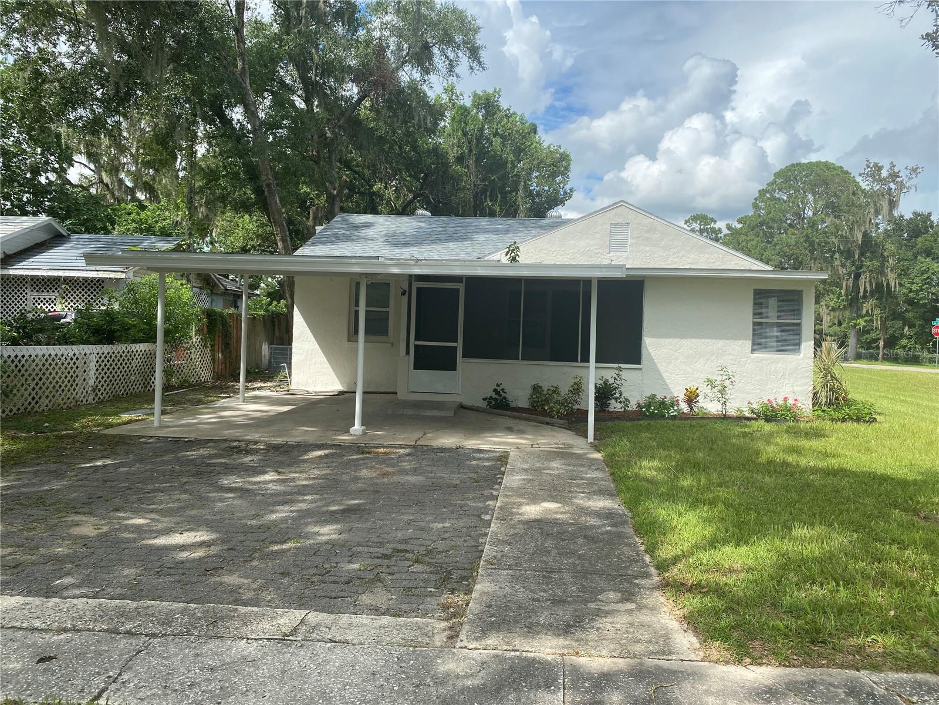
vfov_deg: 53.1
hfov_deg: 67.3
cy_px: 352
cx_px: 470
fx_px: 705
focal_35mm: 26
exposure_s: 1/2141
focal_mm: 4.25
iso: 32
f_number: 1.8
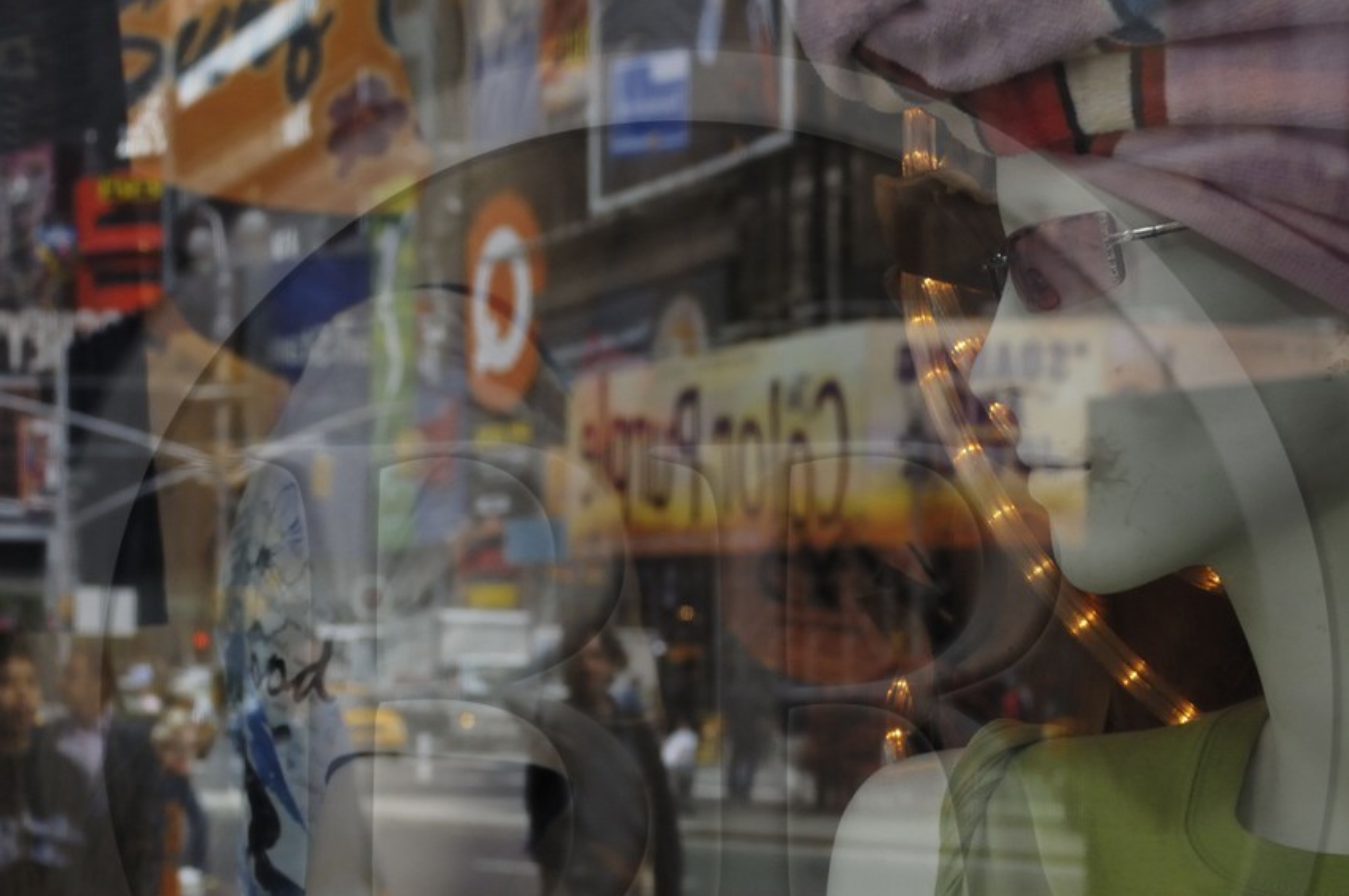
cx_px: 681
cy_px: 704
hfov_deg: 19.1
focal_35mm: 107
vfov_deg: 12.7
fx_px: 4005
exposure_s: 1/80
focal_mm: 38
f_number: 6.7
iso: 200
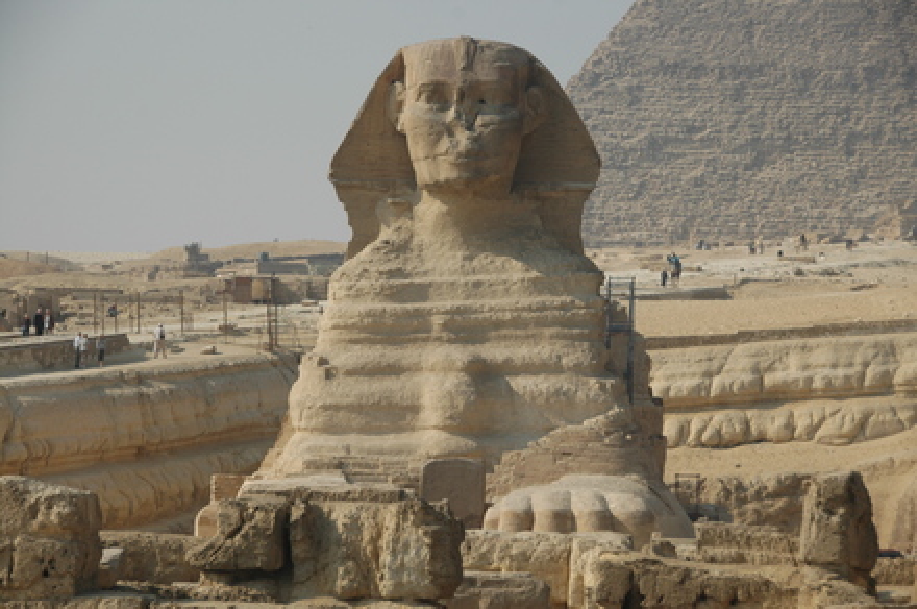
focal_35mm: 135
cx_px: 458
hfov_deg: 15.2
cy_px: 304
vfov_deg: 10.1
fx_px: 3434
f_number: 8
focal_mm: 90
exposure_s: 1/1000
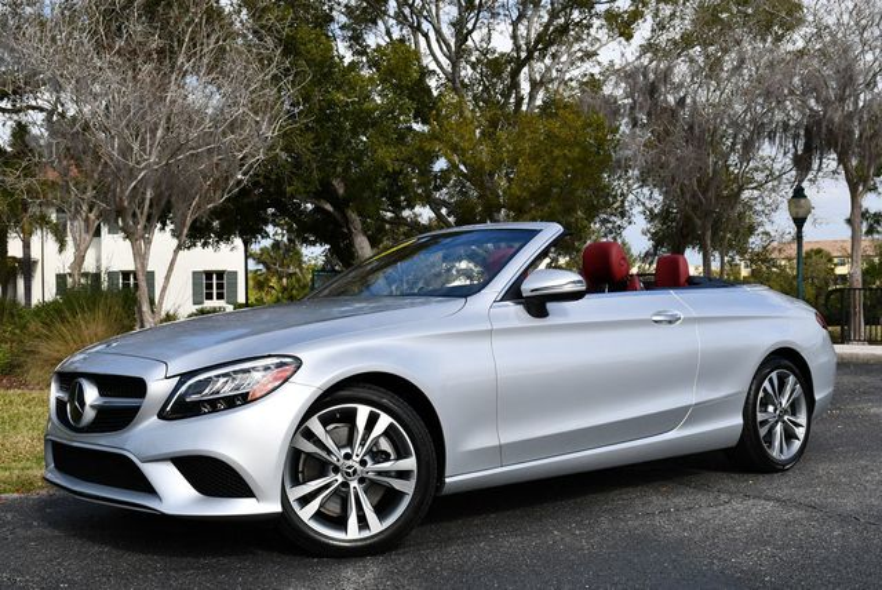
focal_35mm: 44
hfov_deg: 44.5
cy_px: 295
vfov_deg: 30.6
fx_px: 1079
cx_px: 441
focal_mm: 22
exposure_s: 1/320
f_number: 9
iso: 100
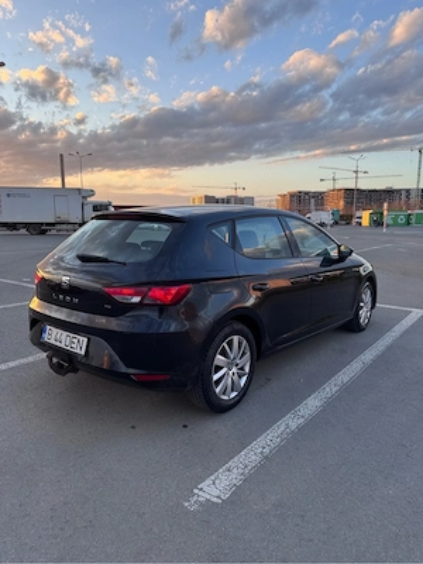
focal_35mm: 24
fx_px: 391
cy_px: 282
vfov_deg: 71.6
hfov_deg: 56.8
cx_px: 212
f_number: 1.78
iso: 80
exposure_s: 1/499
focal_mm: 6.76
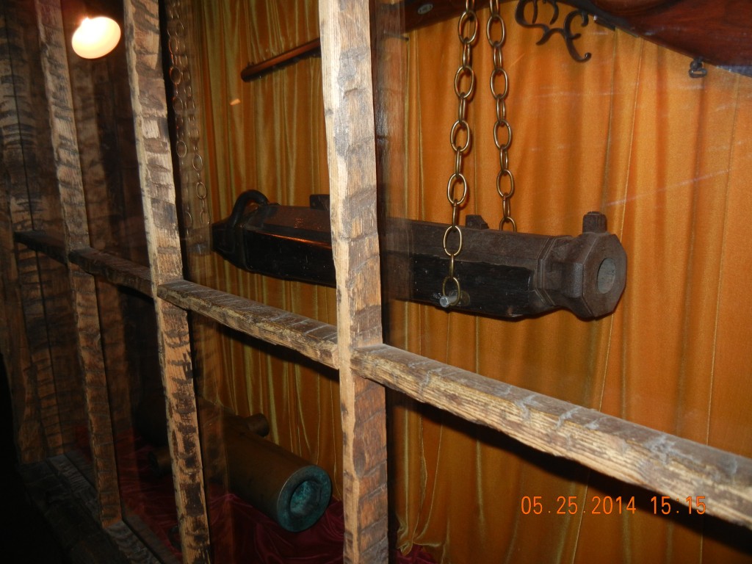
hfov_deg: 60.0
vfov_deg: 46.8
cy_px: 282
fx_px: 652
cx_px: 376
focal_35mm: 30
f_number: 3.5
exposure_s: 1/30
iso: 200
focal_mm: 5.4
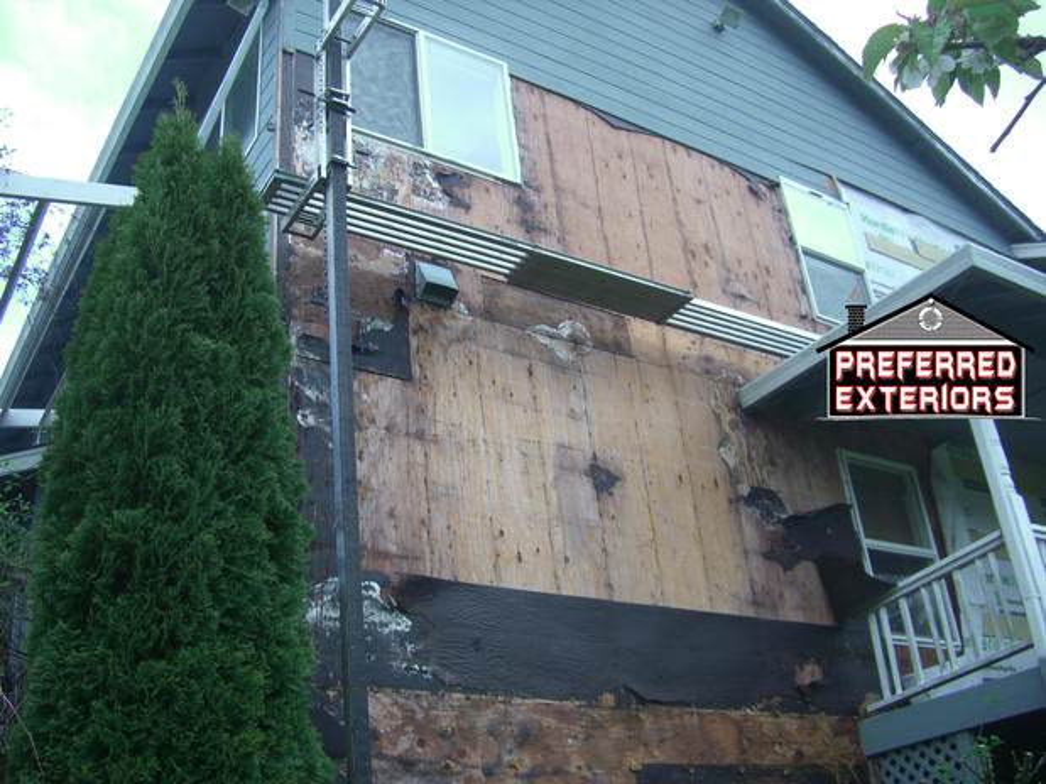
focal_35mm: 38
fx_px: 1148
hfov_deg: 49.0
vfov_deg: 37.7
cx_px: 523
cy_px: 392
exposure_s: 1/160
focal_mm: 7.9
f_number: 2.8
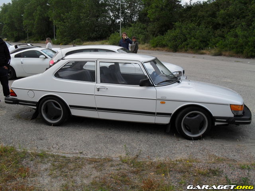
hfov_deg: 52.6
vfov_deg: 40.7
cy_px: 96
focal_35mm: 35
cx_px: 128
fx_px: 258
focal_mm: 6.3
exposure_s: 1/45
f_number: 3.2
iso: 100
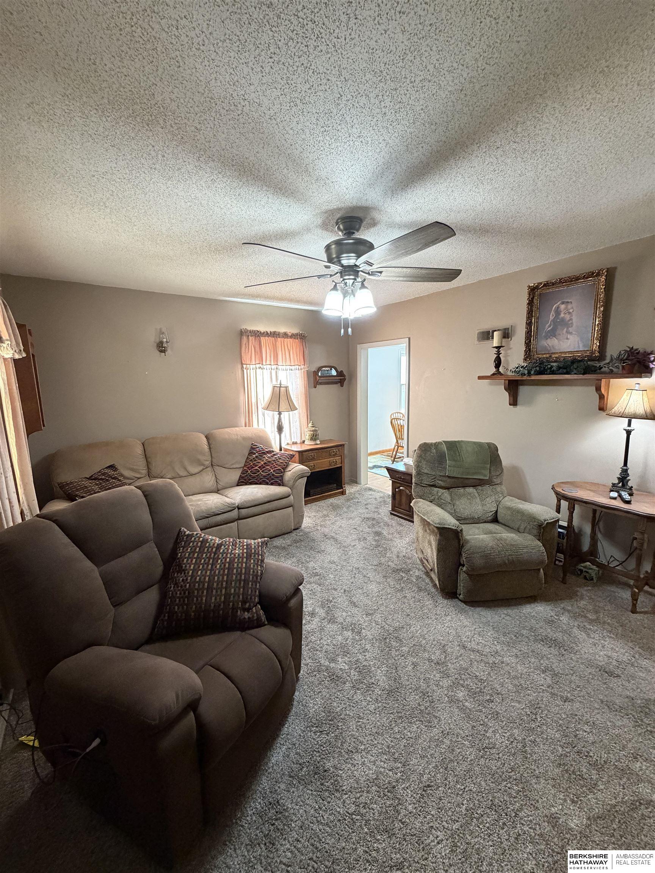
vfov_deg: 102.1
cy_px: 436
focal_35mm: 14
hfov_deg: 85.7
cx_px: 328
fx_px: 353
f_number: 2.2
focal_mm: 2.22
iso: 500
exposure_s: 1/60
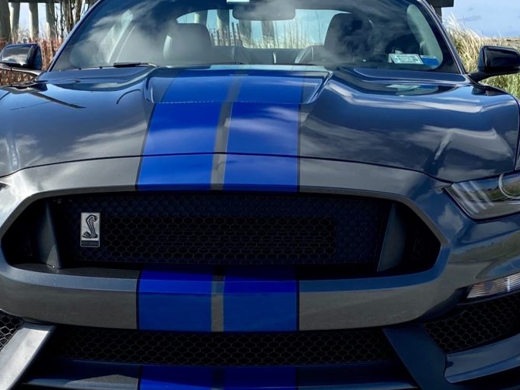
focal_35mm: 79
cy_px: 237
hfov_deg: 24.7
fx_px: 1187
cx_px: 268
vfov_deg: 18.7
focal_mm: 4.25
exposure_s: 1/2899
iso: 32
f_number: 1.8
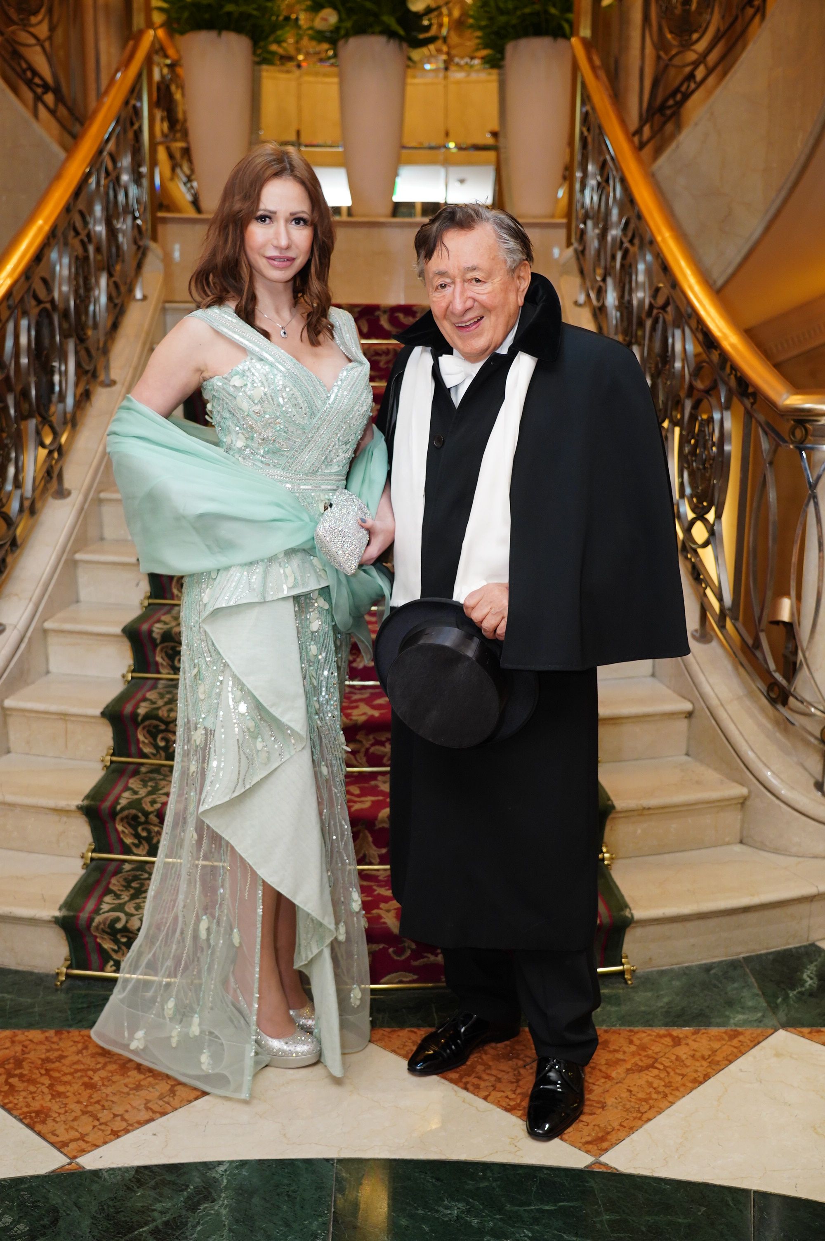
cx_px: 412
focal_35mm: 37
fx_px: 1274
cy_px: 620
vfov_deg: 51.9
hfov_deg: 35.9
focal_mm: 37
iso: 1600
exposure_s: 1/40
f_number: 4
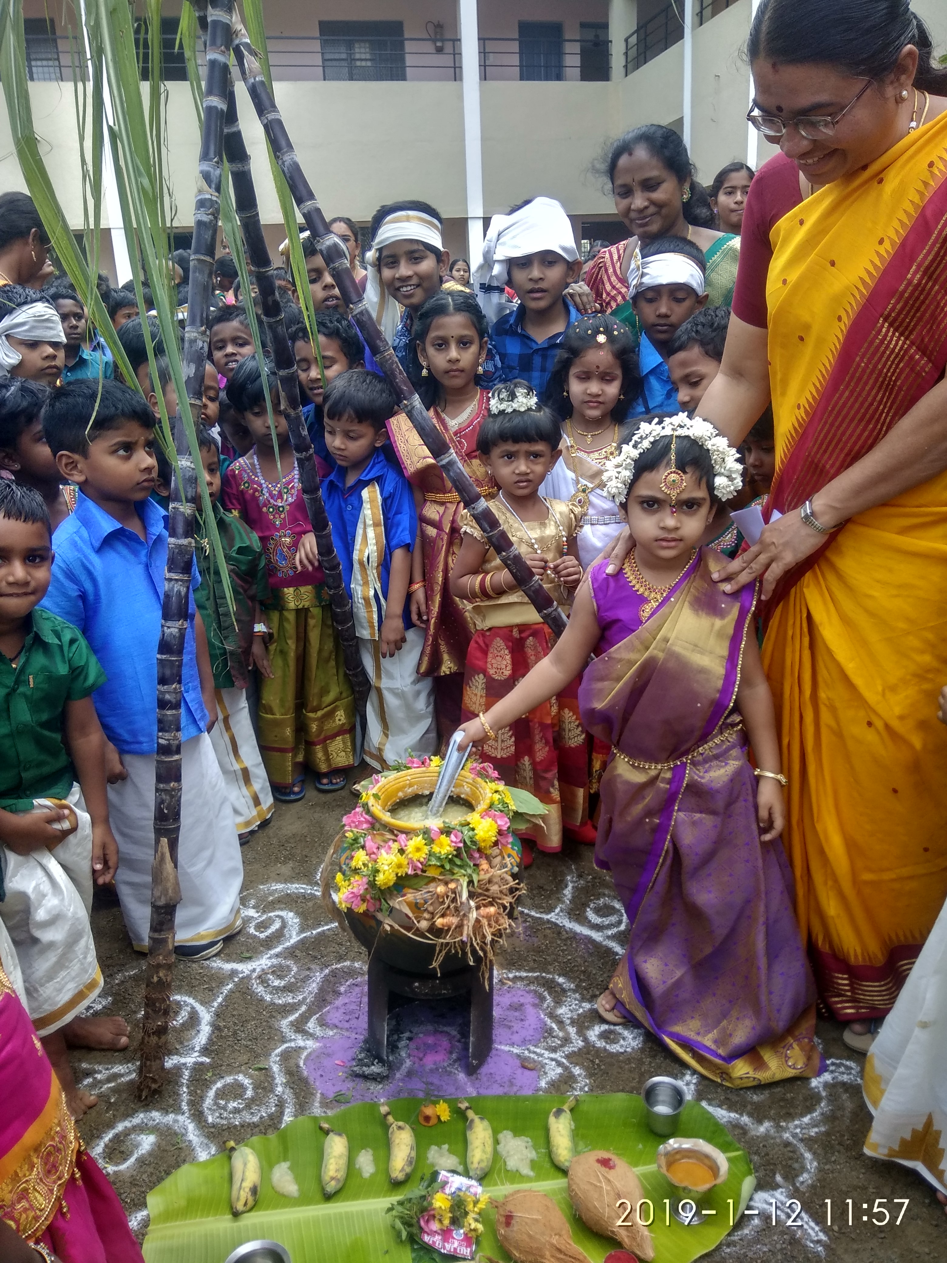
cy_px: 632
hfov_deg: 63.4
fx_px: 766
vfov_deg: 79.0
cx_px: 474
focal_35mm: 21
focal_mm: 3.57
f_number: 2
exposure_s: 1/153
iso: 100
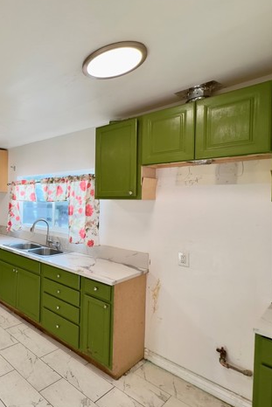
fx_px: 226
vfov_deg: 84.0
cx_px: -3
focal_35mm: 20
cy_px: 202
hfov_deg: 49.7
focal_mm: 2.22
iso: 64
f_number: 2.2
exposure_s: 1/120
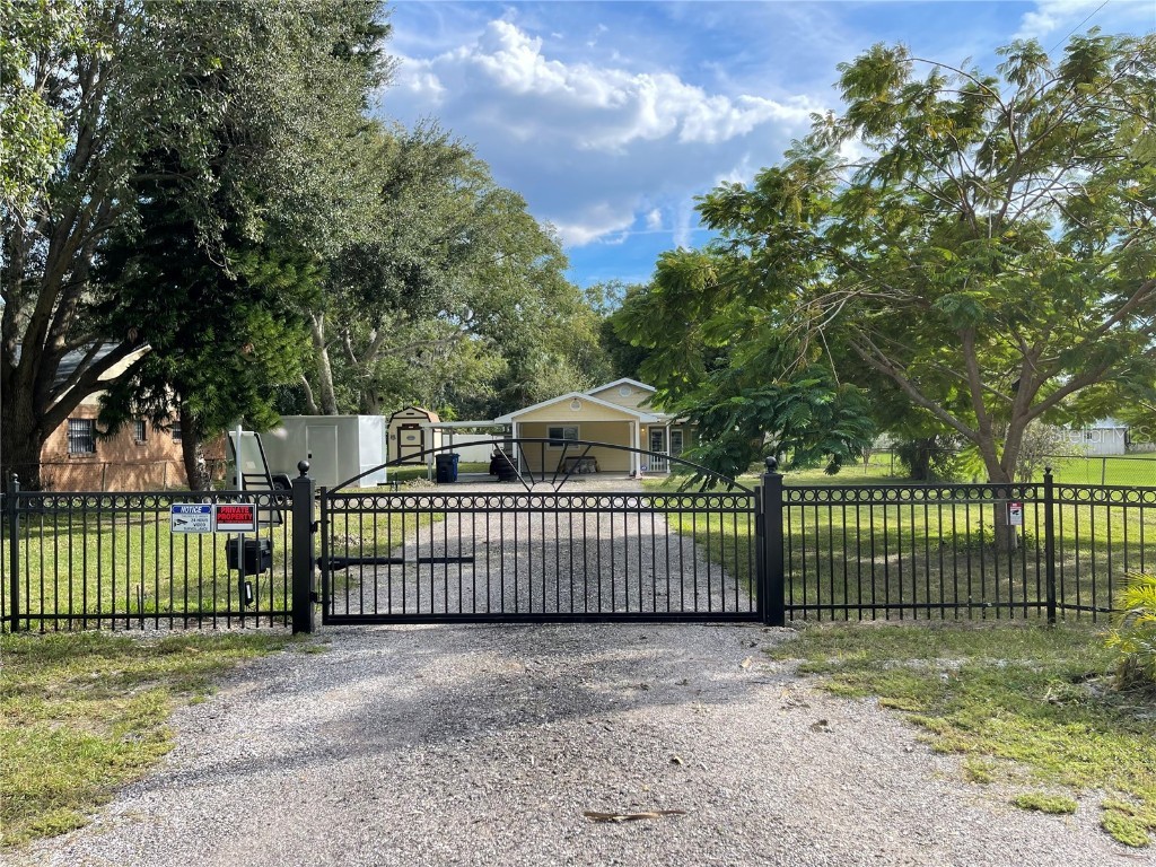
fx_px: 868
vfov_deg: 53.1
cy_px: 434
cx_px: 578
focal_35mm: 26
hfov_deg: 67.3
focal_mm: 5.1
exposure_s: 1/1130
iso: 32
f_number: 1.6
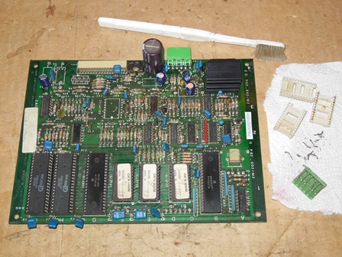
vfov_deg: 33.6
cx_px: 171
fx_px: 425
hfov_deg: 43.9
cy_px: 128
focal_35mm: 43
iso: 125
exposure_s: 1/30
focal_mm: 7.7
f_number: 3.8
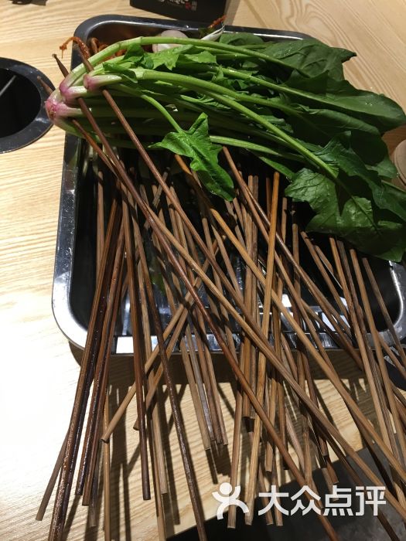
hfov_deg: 48.2
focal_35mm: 29
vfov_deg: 61.7
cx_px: 203
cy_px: 270
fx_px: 454
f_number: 2.2
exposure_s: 1/33
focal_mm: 4.15
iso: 50
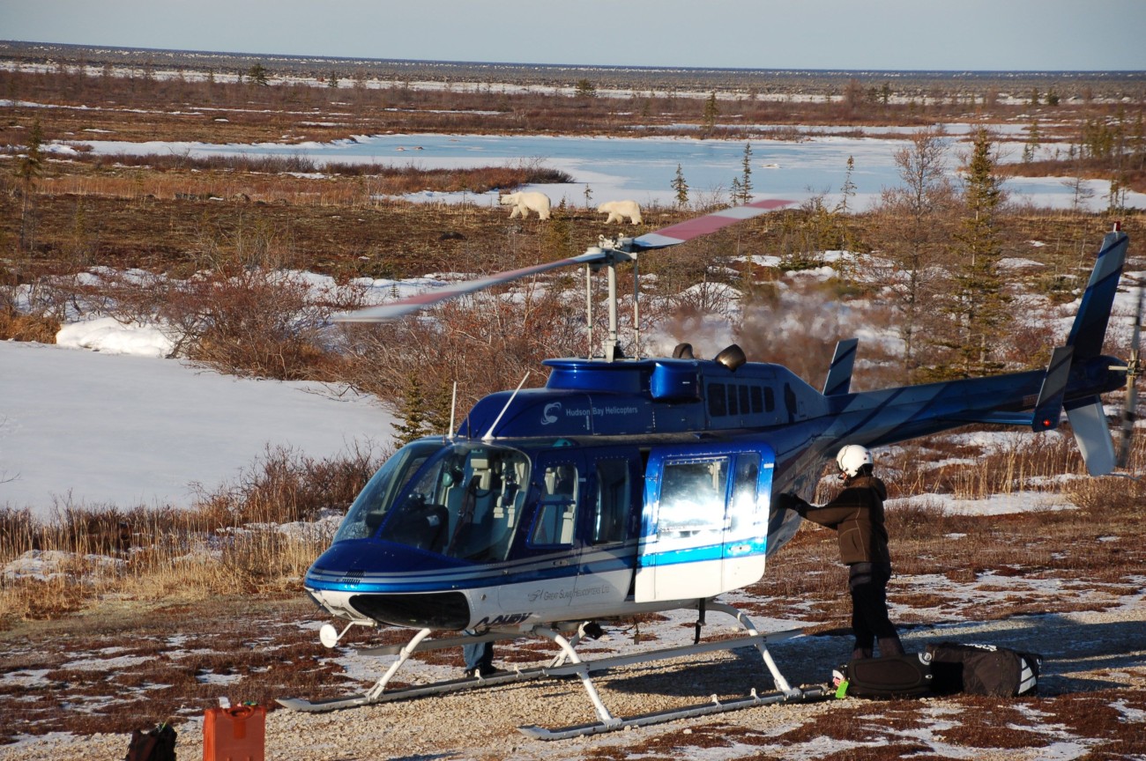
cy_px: 380
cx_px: 573
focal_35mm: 150
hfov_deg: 13.7
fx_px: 4770
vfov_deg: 9.1
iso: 200
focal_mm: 100
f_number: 7.1
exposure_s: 1/800
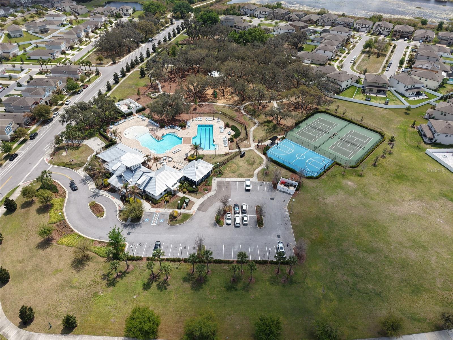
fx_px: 314
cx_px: 226
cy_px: 170
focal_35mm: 24
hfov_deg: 71.6
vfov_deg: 56.8
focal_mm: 8.67
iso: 160
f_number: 1.8
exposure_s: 1/4000
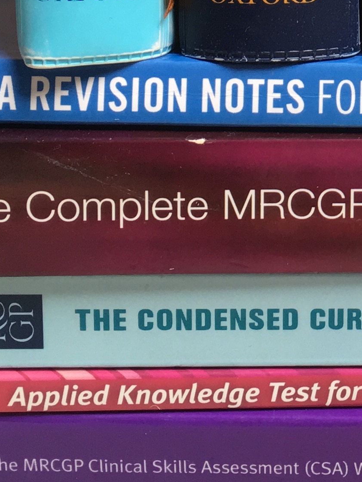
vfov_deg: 17.9
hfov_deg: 13.4
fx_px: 1450
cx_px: 540
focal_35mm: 104
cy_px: -114
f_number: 2.2
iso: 40
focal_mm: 4.15
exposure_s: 1/100
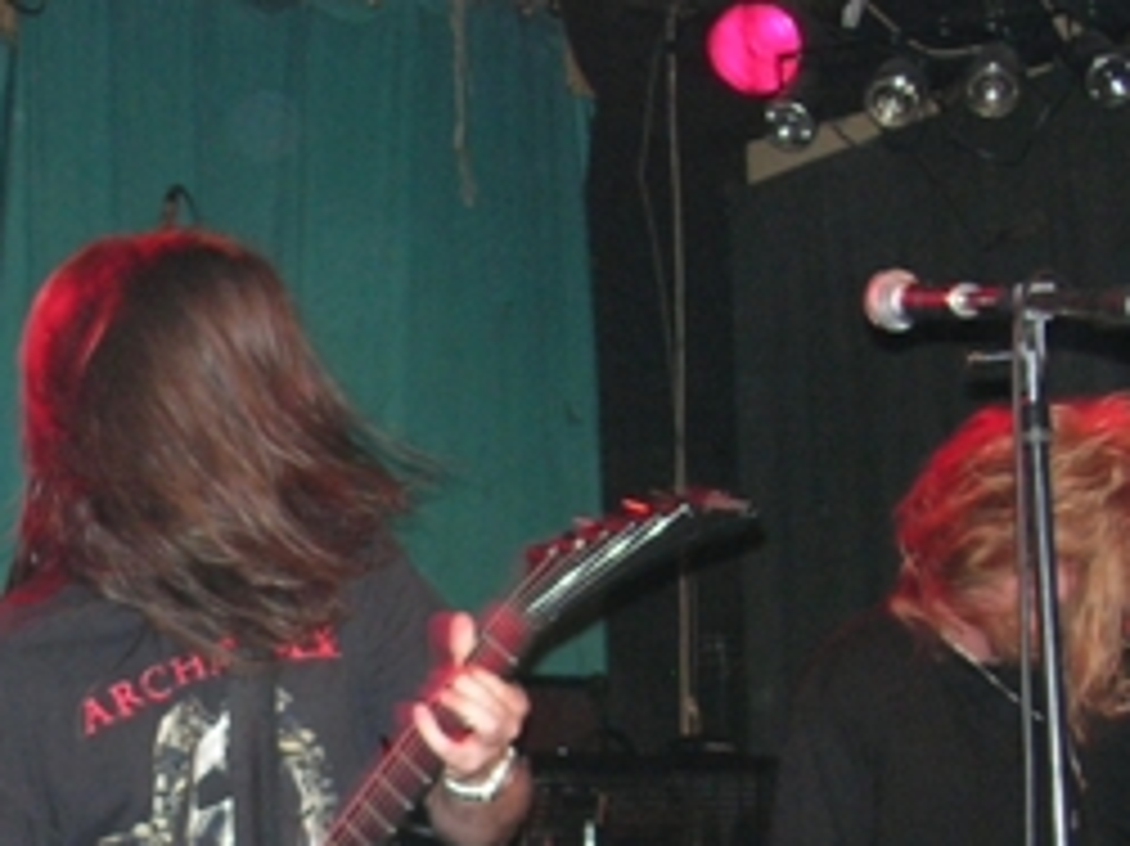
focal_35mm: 97
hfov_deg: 19.7
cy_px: 972
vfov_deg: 14.8
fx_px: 3165
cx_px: 23
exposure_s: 1/60.1
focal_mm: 7.8
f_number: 2.8
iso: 119
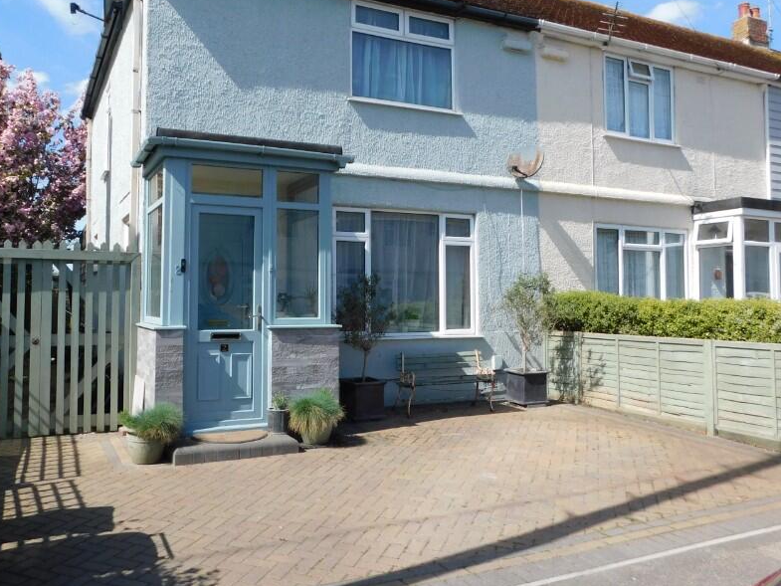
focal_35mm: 30
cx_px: 336
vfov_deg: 46.8
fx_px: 677
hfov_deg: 59.7
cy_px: 272
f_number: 3
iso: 125
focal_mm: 4
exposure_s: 1/1250
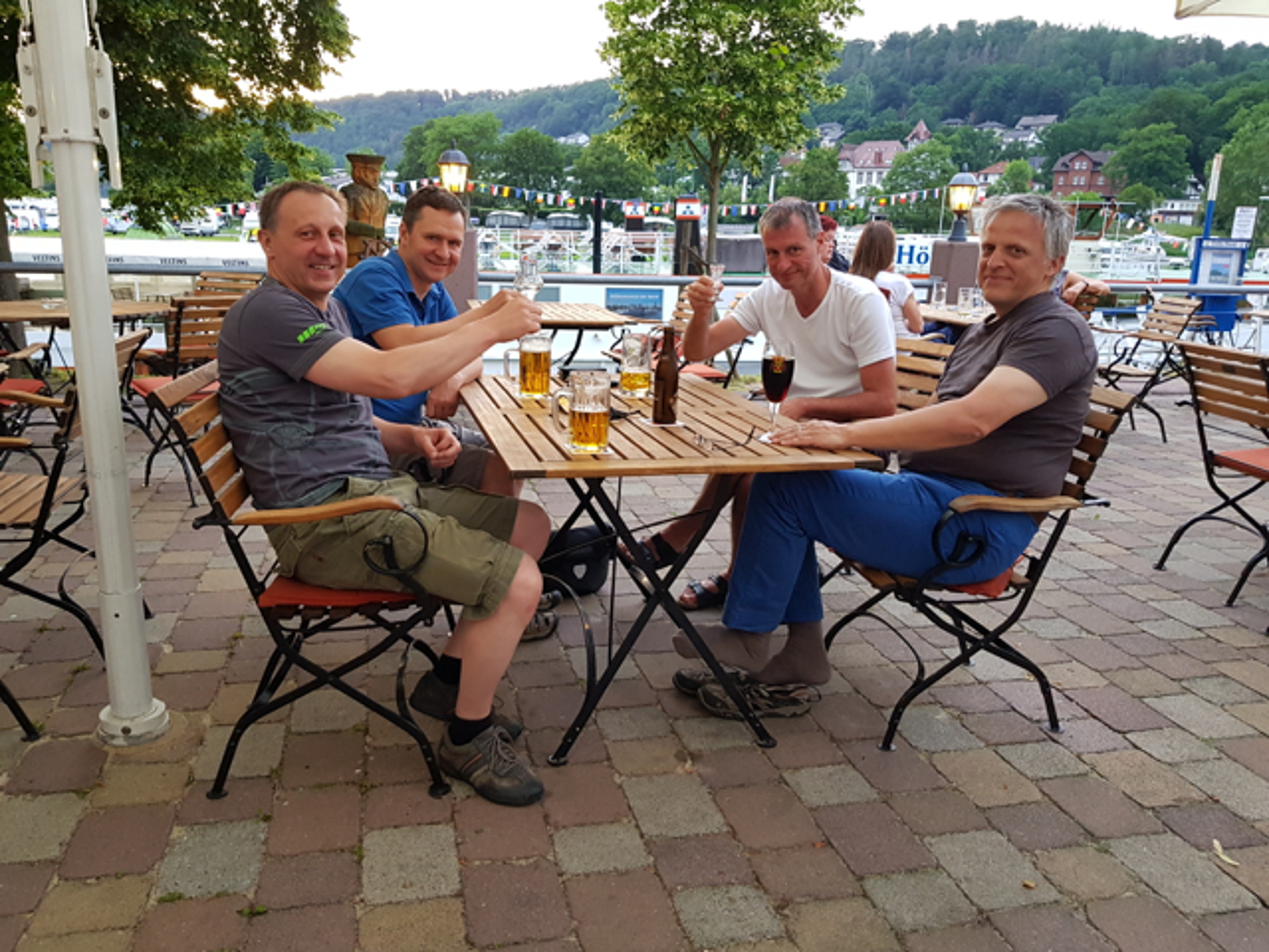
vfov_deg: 53.1
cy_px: 476
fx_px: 953
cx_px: 634
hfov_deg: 67.3
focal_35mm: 26
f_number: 1.7
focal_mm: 4.2
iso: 160
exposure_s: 1/33
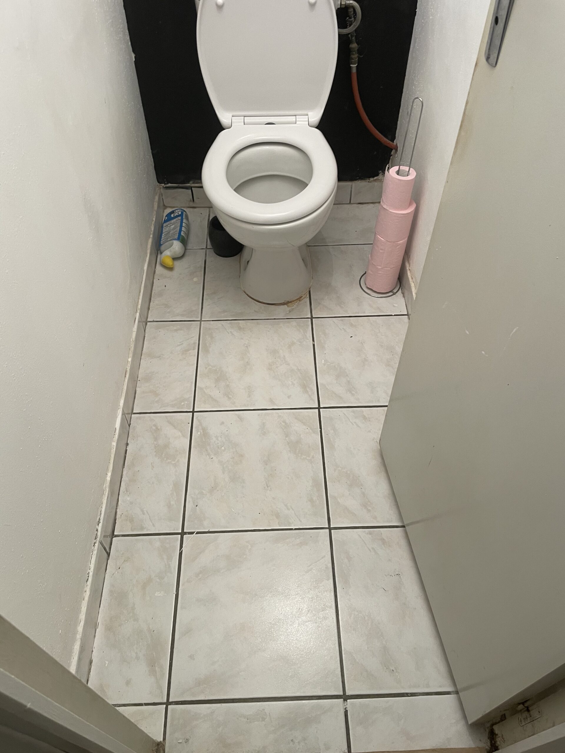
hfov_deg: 53.1
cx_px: 282
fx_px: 566
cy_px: 376
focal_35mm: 26
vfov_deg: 67.3
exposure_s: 1/50
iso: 80
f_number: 1.6
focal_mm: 4.2
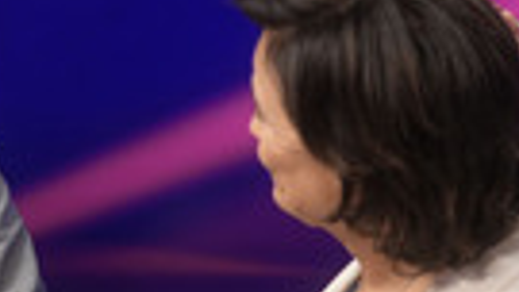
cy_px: 177
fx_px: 2161
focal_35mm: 157
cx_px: -236
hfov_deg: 13.0
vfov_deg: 7.7
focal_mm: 30
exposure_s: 1/160
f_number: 2.2
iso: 640
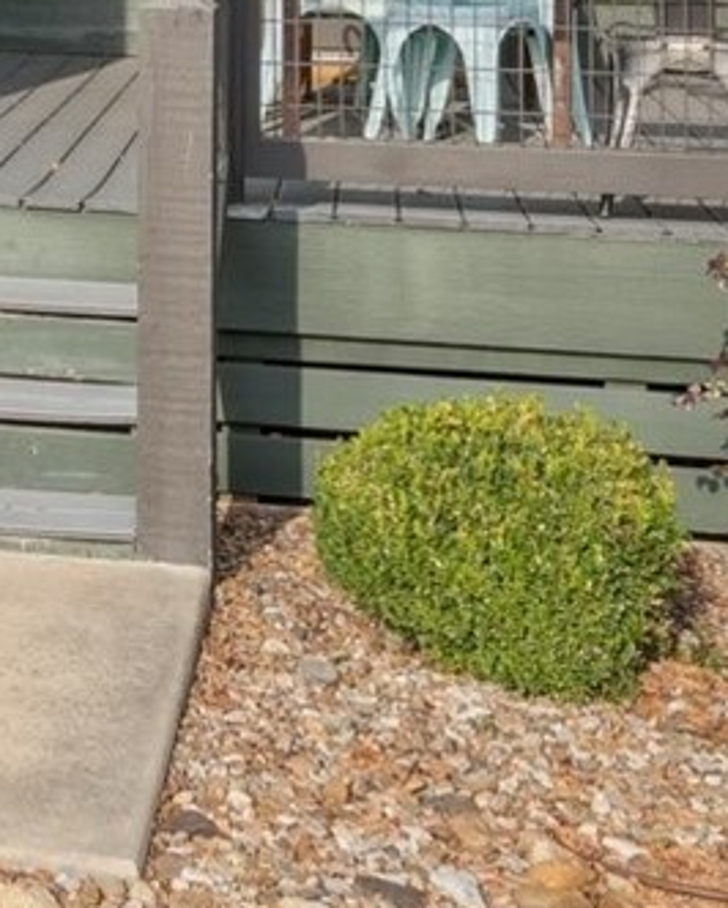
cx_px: -480
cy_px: -53
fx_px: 2476
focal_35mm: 92
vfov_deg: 20.0
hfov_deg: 15.0
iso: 200
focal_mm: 16
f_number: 7.1
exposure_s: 1/800
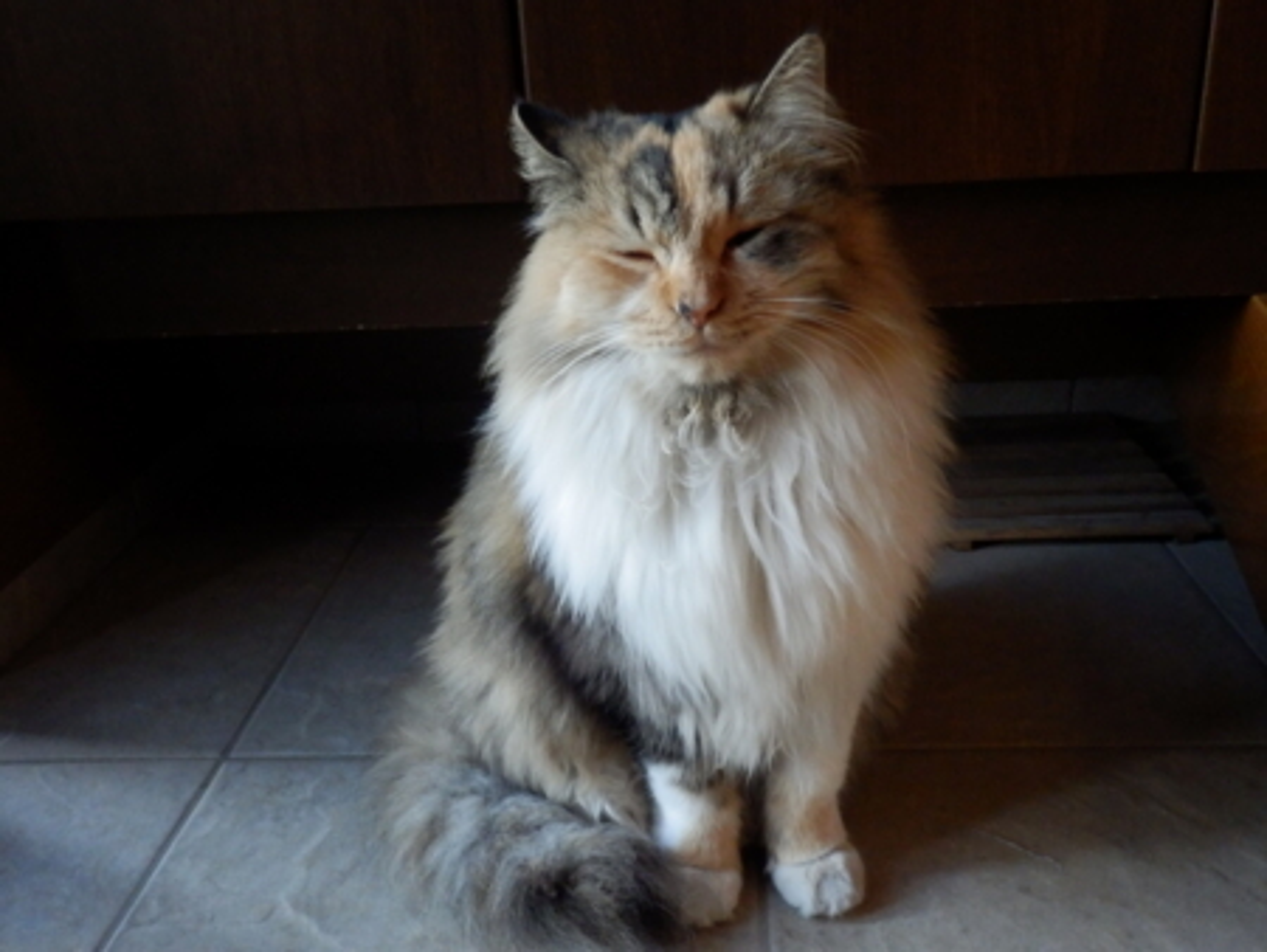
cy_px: 476
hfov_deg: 59.9
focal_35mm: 30
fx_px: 1099
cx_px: 634
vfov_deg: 46.8
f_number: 3.3
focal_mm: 5.5
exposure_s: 1/30
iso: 800
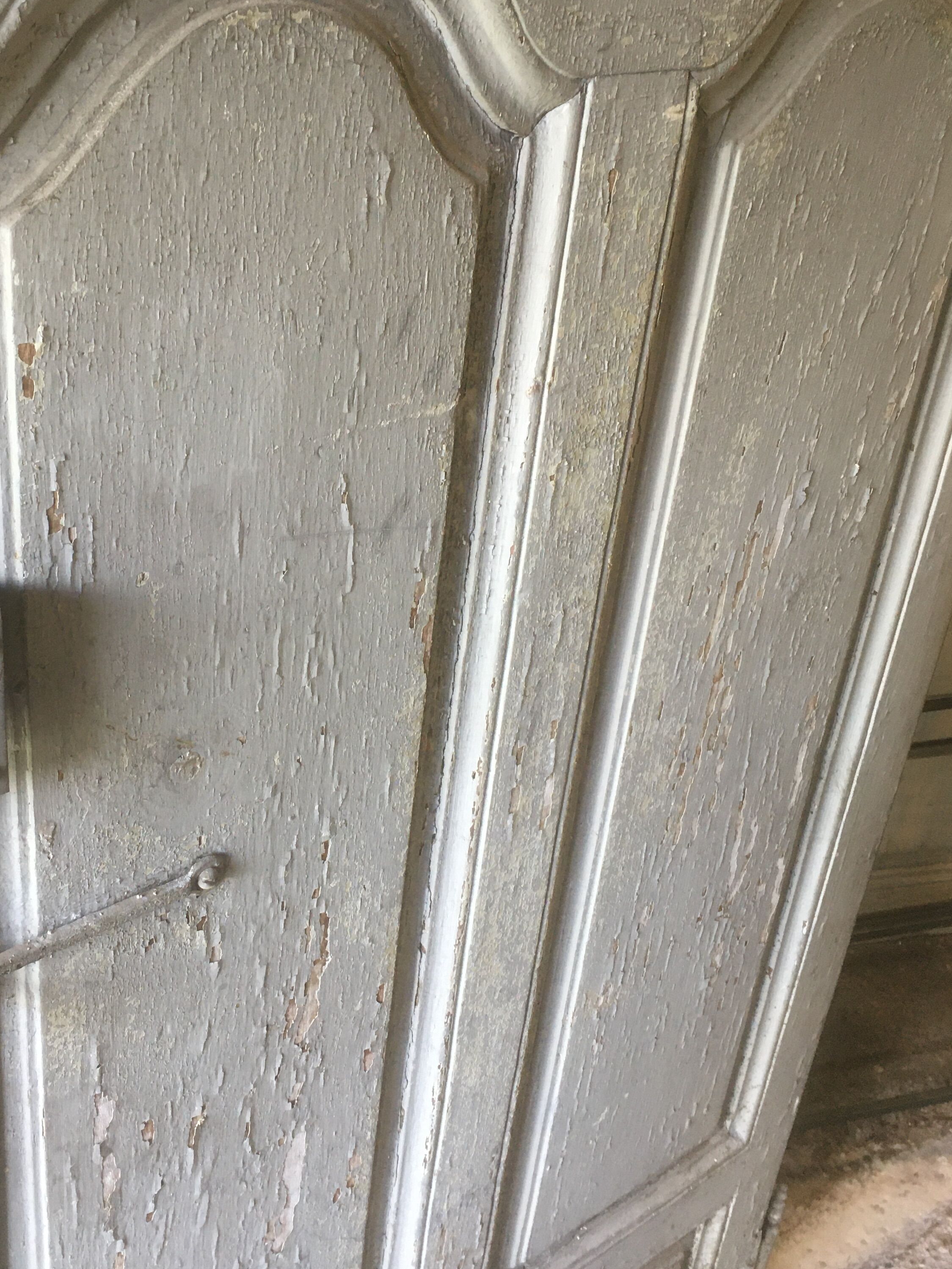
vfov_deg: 47.9
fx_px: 1430
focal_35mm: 39
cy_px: 614
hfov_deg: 36.5
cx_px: 322
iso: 125
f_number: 2.2
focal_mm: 4.15
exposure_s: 1/33
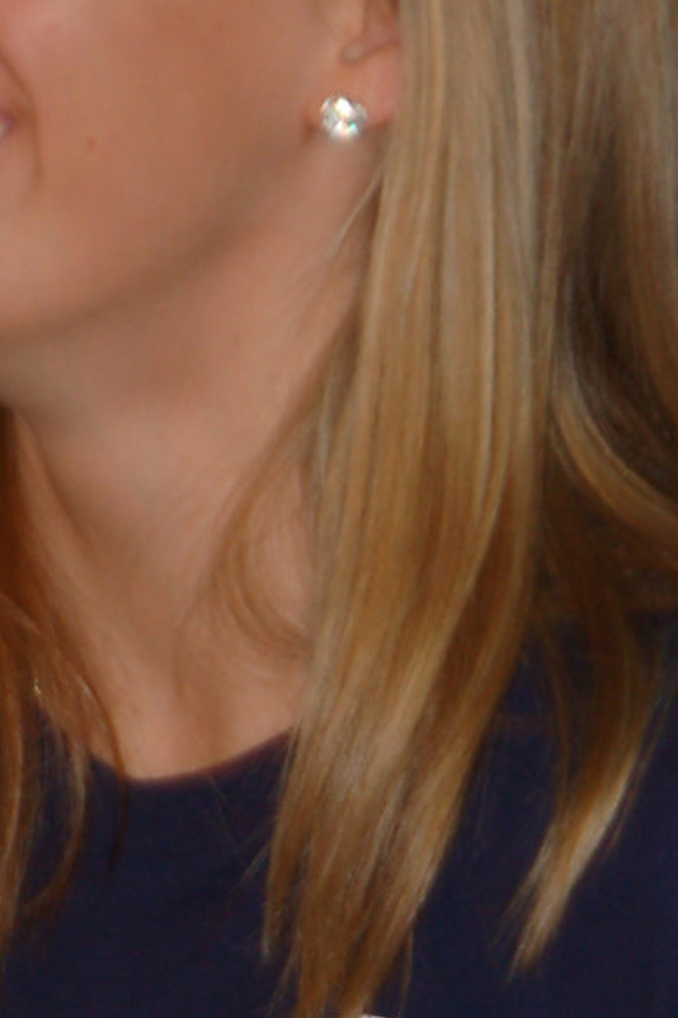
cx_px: 10
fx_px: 16714
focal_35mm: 591
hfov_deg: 2.3
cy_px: 595
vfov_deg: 3.5
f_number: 6
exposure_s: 1/60
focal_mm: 120
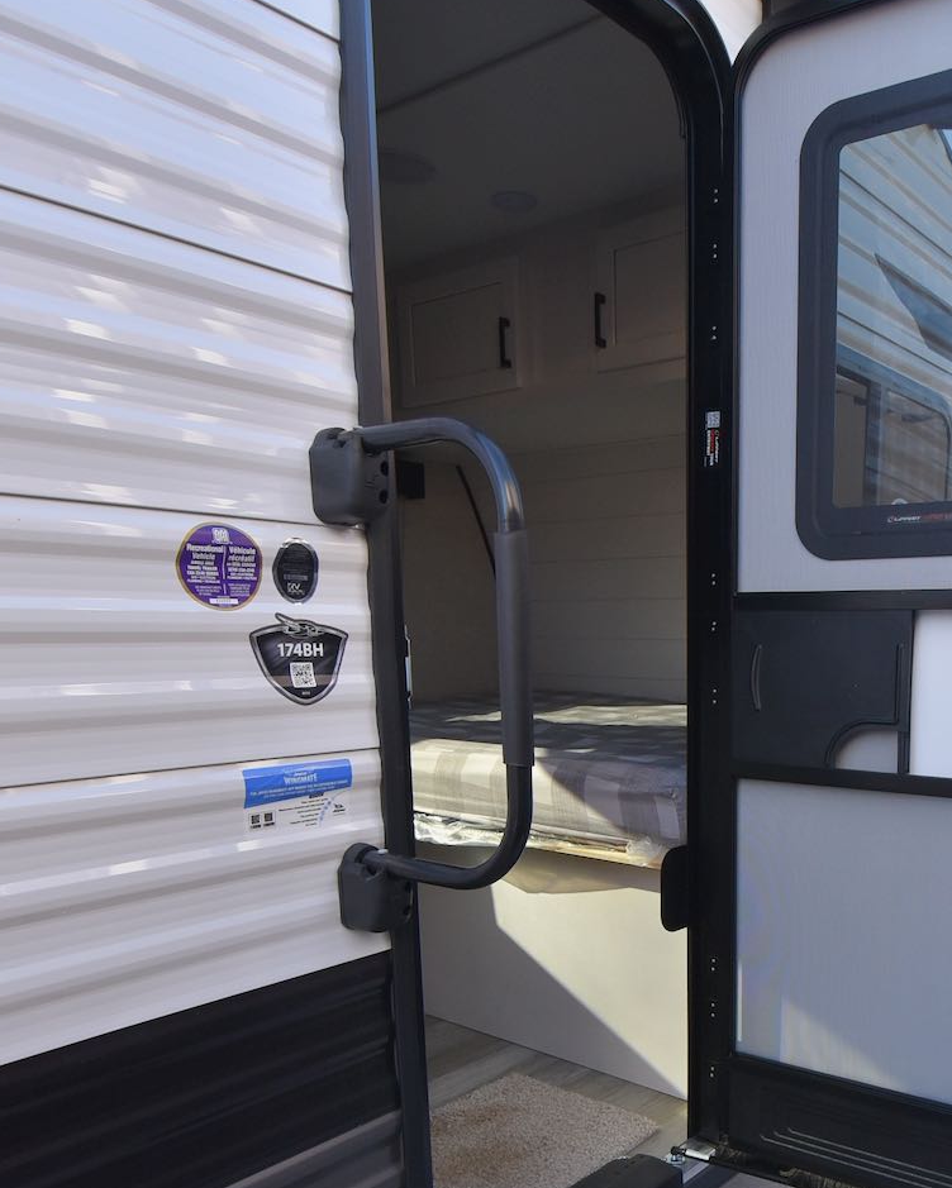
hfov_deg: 50.8
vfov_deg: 62.0
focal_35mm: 27
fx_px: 950
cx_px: 722
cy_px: 817
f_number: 7.1
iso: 400
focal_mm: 10
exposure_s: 1/200
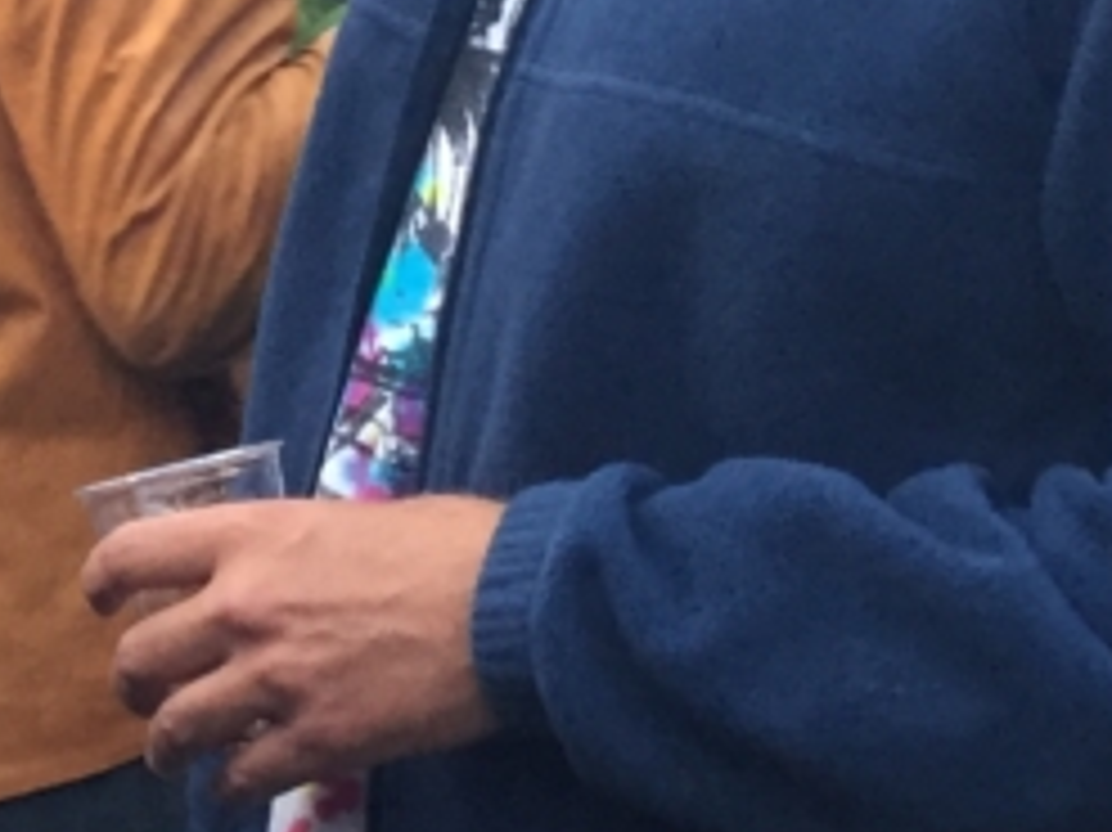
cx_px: -1053
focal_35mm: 134
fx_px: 4303
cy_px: 412
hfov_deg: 13.0
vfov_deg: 11.1
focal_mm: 4.15
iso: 64
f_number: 2.2
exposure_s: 1/33
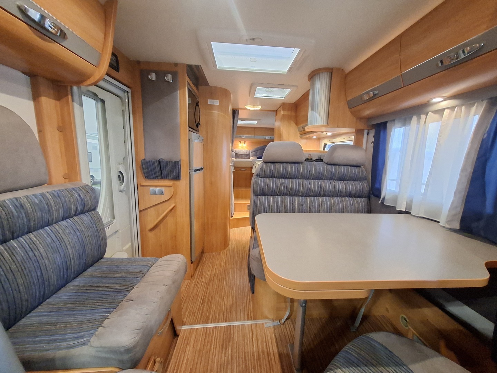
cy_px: 186
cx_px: 248
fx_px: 187
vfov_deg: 89.9
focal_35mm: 13
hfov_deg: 106.2
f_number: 2.2
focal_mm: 1.74
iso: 640
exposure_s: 1/20
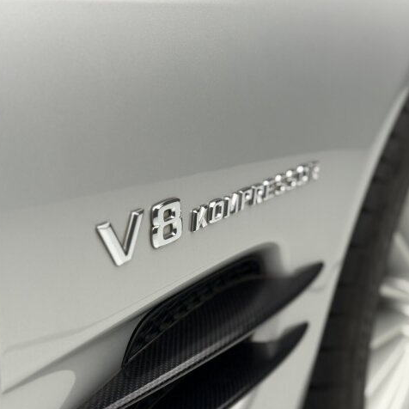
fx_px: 762
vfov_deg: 30.0
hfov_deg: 30.0
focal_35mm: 57
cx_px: 180
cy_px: 204
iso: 200
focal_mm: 6.76
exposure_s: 1/99
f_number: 1.78
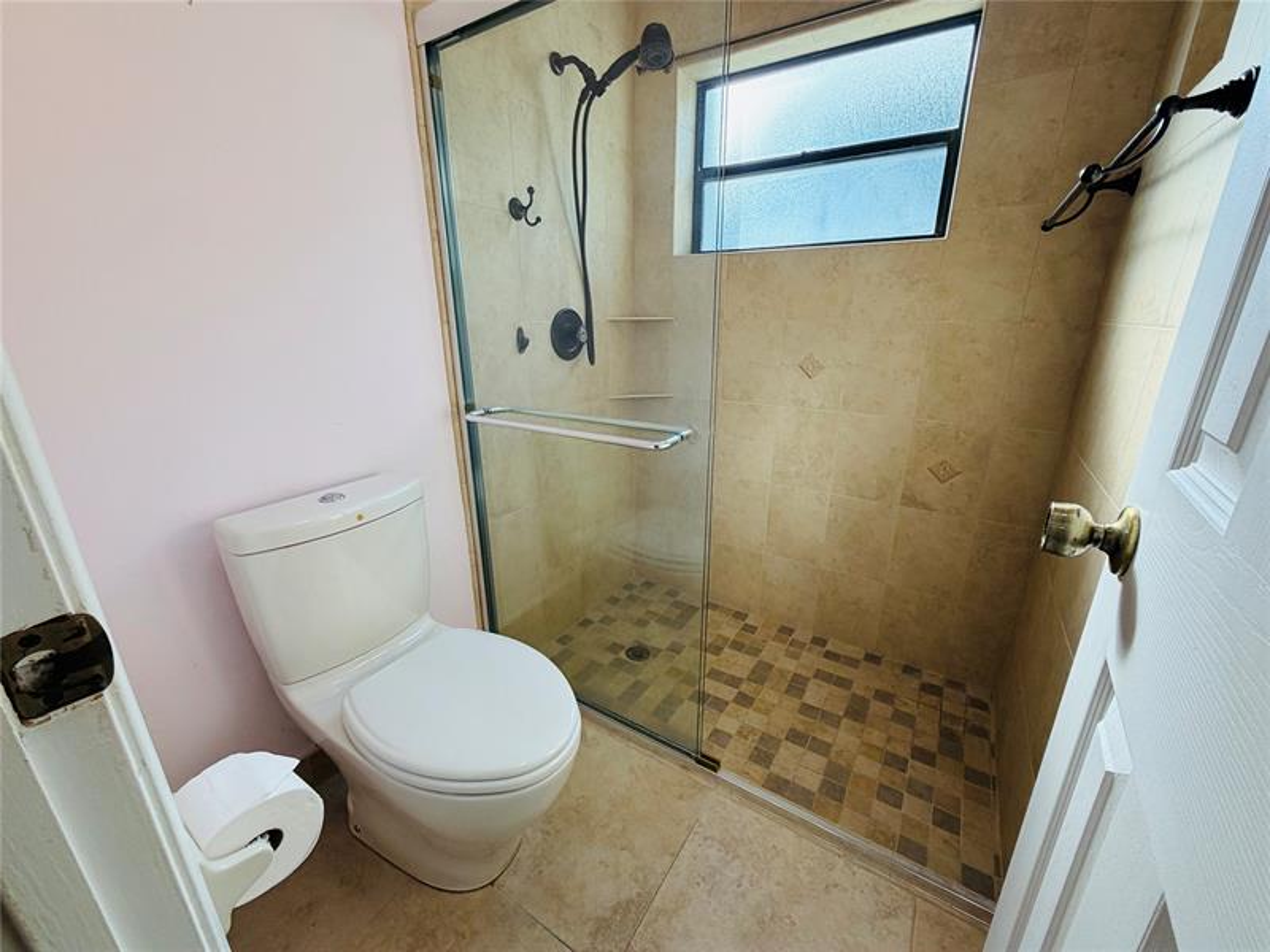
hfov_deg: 102.1
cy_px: 476
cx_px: 635
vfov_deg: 85.7
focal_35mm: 14
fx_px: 514
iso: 125
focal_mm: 2.22
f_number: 2.2
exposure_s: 1/120
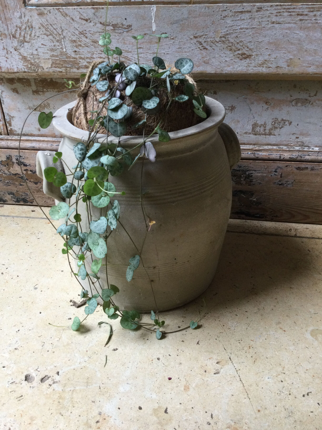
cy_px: 215
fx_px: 384
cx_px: 161
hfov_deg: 45.4
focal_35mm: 31
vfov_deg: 58.4
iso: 80
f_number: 2.4
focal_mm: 3.3
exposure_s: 1/33
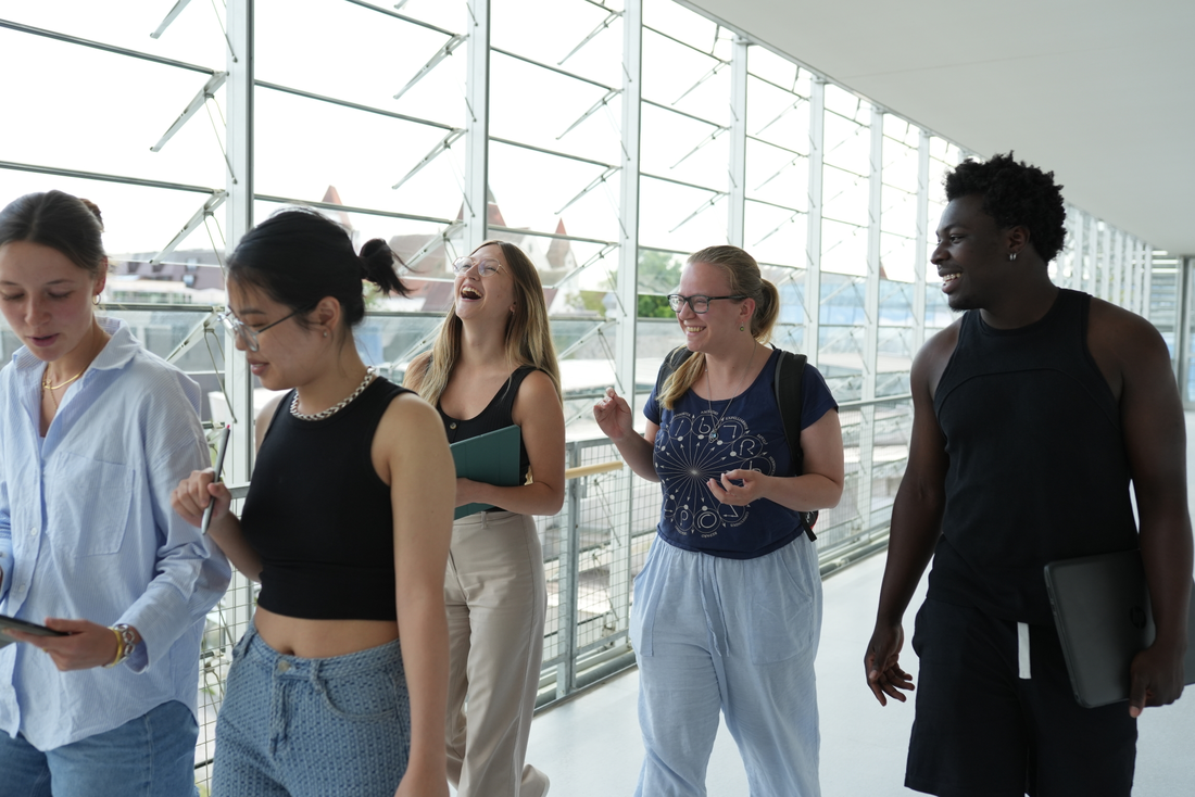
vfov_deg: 37.9
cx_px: 598
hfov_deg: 54.4
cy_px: 398
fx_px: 1162
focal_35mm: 35
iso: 640
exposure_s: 1/1600
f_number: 3.2
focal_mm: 35
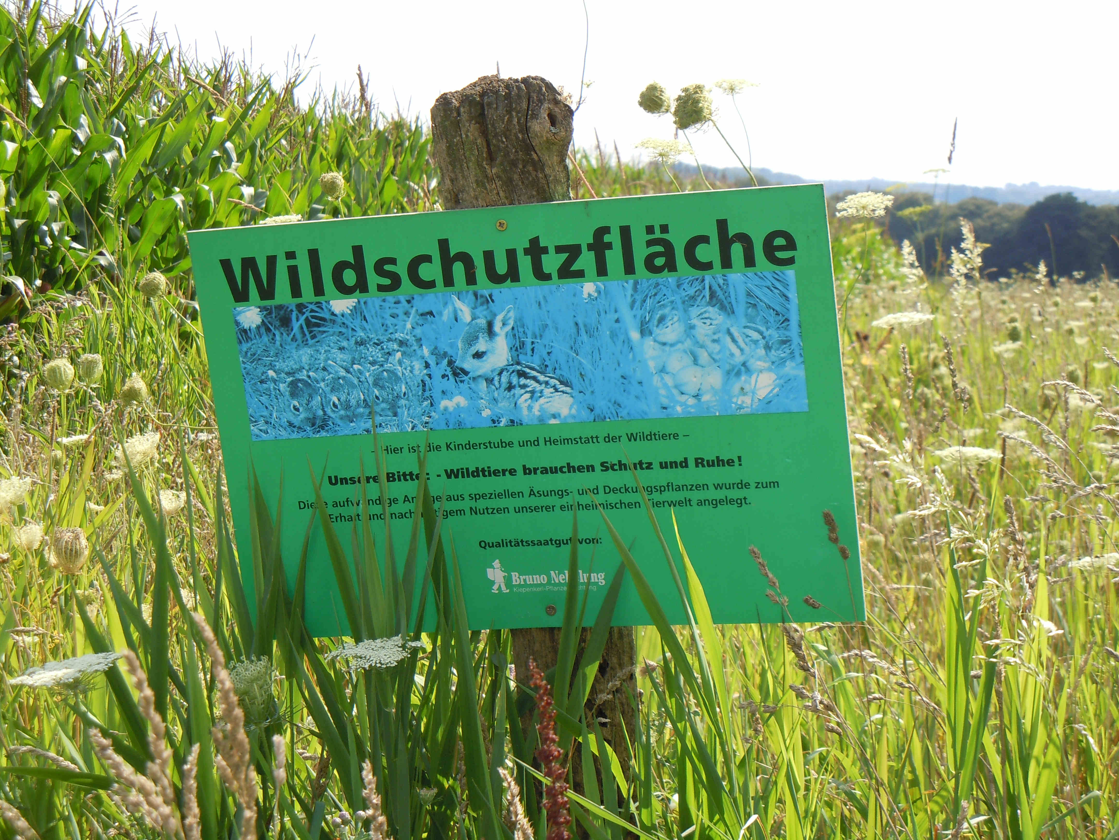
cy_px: 420
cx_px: 560
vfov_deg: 14.5
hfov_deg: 19.3
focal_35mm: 102
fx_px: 3297
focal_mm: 18.3
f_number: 4.5
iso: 100
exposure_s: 1/250
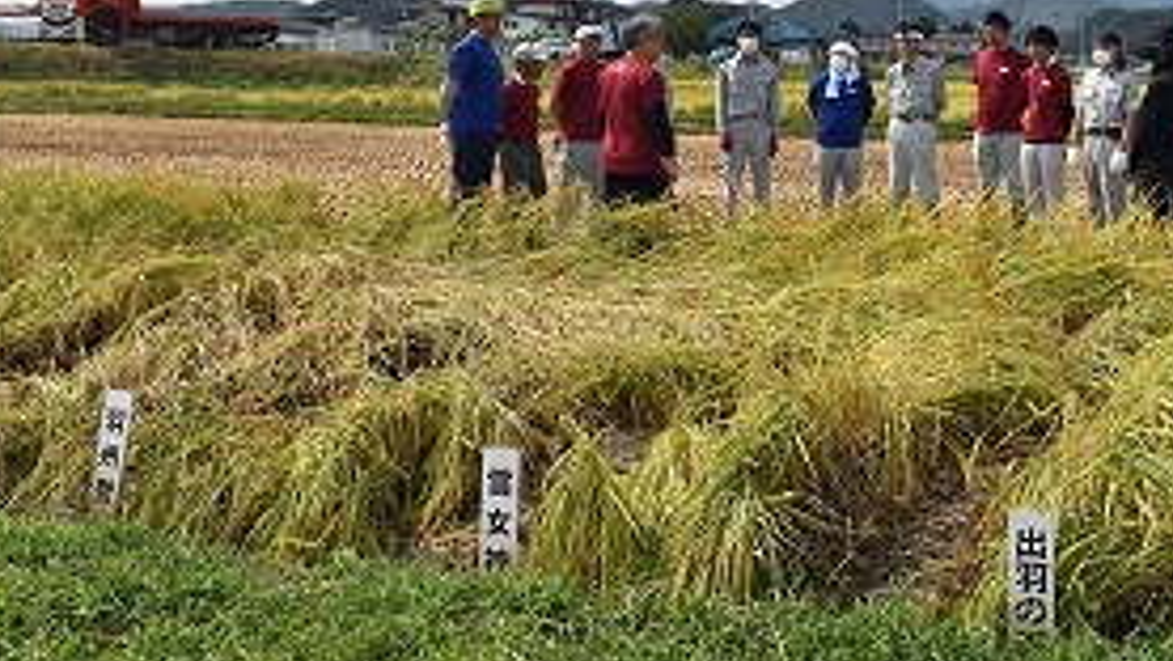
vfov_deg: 25.4
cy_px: 110
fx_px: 1431
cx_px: 690
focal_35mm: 46
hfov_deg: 44.4
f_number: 10
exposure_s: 1/400
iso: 200
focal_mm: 18
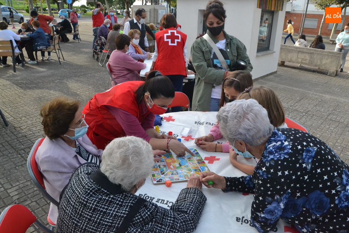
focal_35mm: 27
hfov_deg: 67.4
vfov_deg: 47.9
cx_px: 174
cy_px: 116
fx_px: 262
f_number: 13
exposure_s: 1/640
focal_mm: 18
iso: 3200
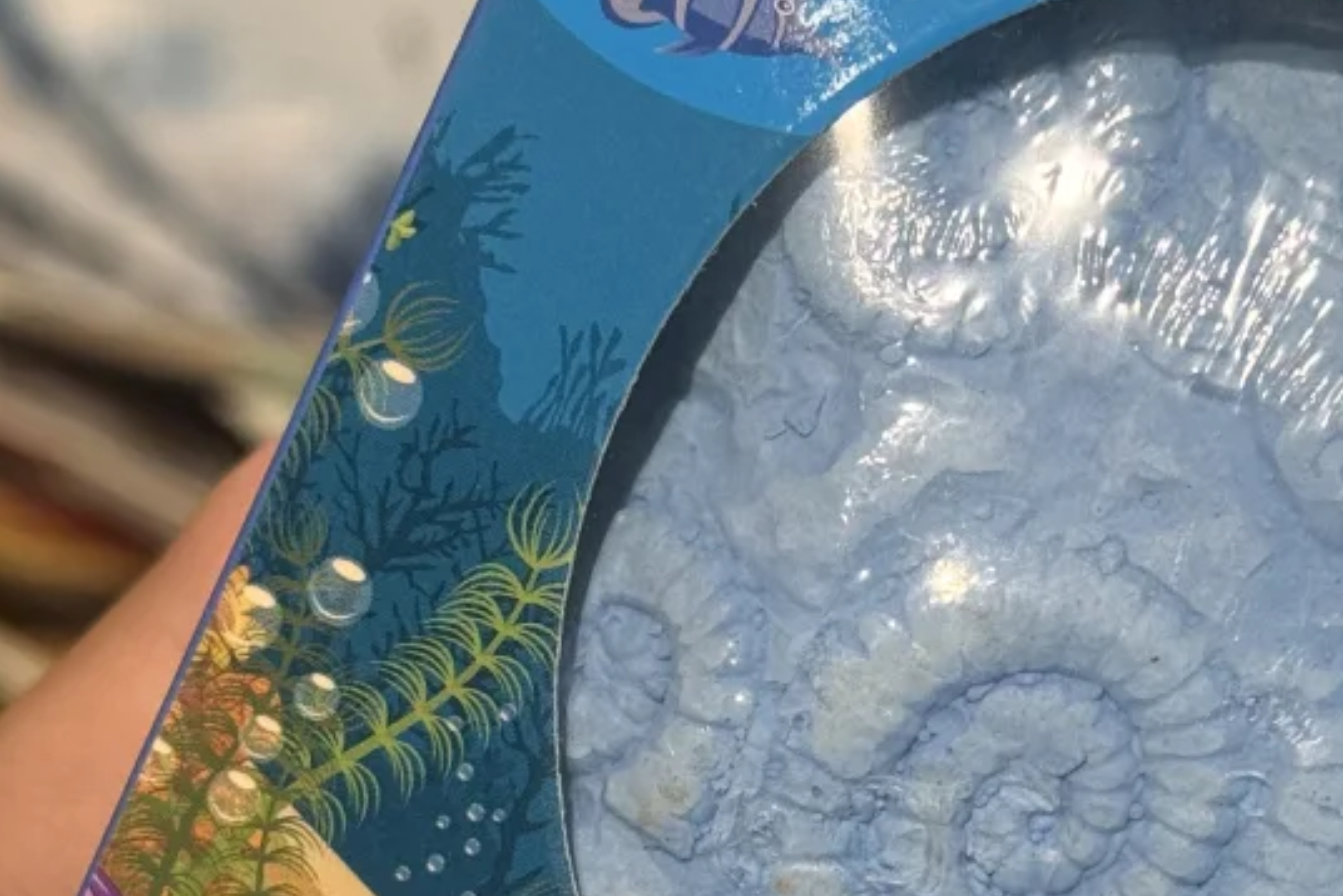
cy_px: 761
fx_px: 5001
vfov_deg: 10.2
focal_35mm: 134
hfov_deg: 15.2
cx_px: 952
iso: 50
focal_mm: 6.76
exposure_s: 1/150
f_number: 1.78
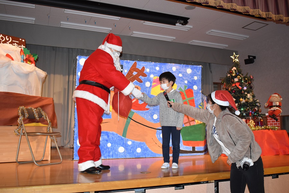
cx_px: 144
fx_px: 265
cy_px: 96
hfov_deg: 57.2
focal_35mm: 33
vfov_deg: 40.0
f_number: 3.8
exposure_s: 1/60
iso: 1600
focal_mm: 22
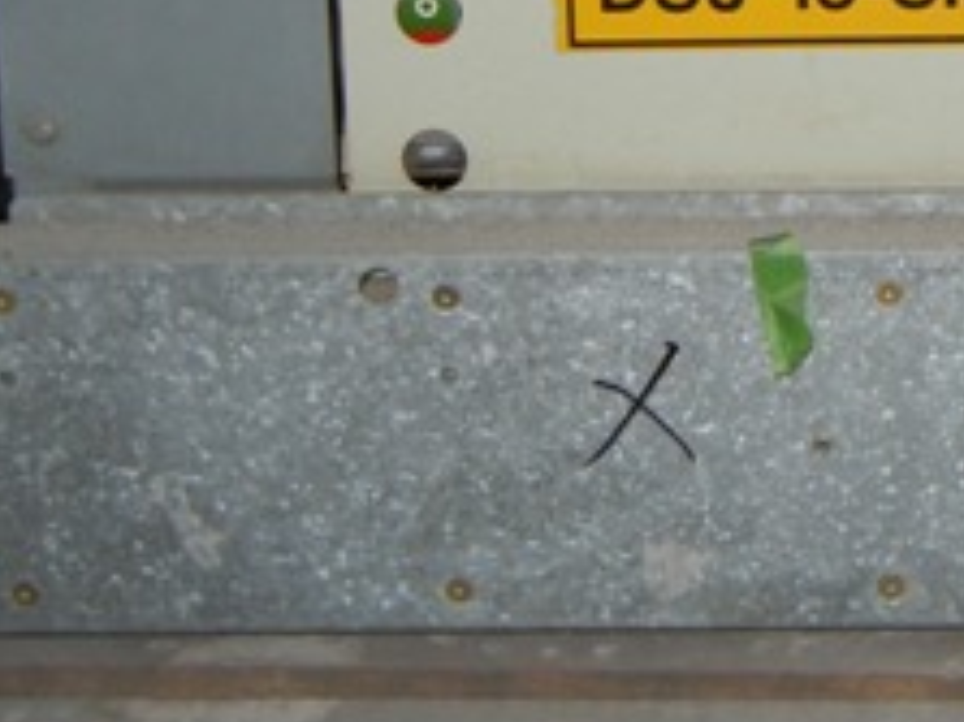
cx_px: 947
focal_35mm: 86
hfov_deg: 22.0
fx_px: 2394
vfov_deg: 16.2
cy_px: -216
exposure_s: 1/30
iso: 200
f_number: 3.5
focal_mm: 5.4
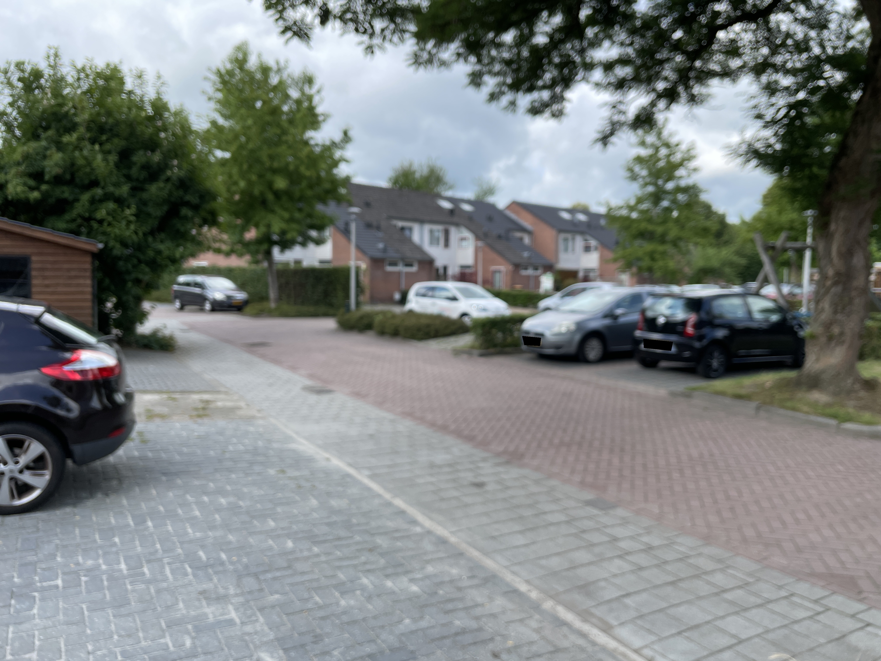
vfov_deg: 53.1
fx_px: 662
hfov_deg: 67.3
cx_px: 440
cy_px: 330
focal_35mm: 26
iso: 32
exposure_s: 1/1261
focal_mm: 4.2
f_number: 1.6
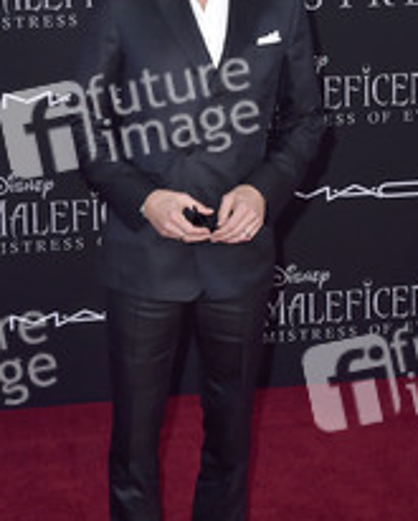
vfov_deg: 26.0
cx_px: 204
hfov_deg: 21.0
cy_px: 245
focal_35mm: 73
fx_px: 1128
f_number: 7.1
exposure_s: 1/250
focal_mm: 40
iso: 400
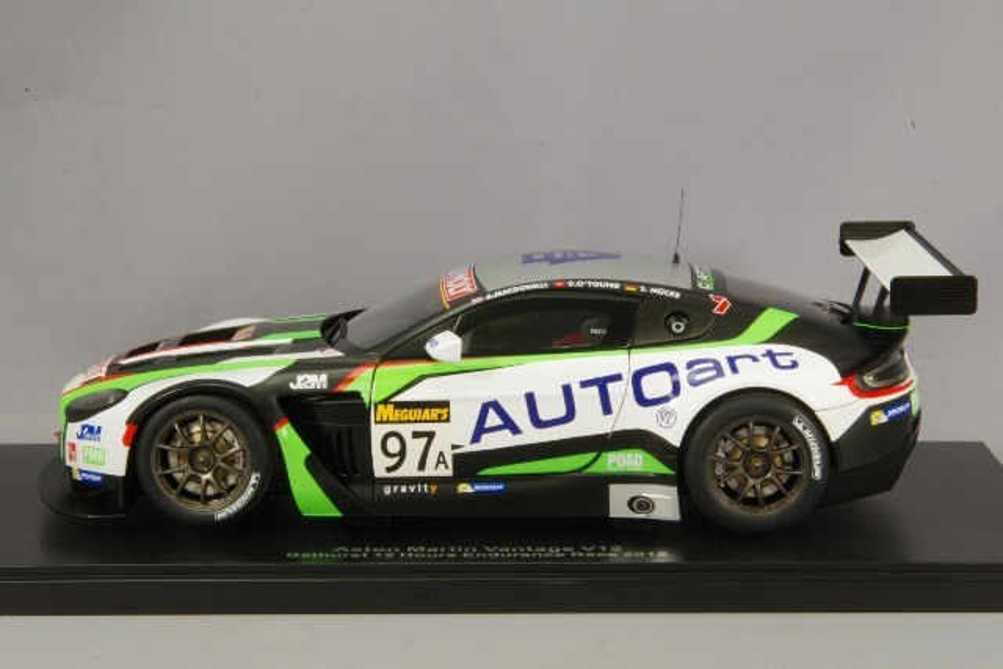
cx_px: 502
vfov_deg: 14.6
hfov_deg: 21.7
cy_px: 334
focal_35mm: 94
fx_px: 2619
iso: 800
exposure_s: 1/3.33
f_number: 32
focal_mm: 63
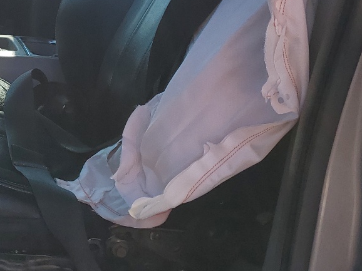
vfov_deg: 20.1
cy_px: 36
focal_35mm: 72
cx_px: -118
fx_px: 753
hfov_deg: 23.6
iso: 50
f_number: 1.5
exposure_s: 1/1429
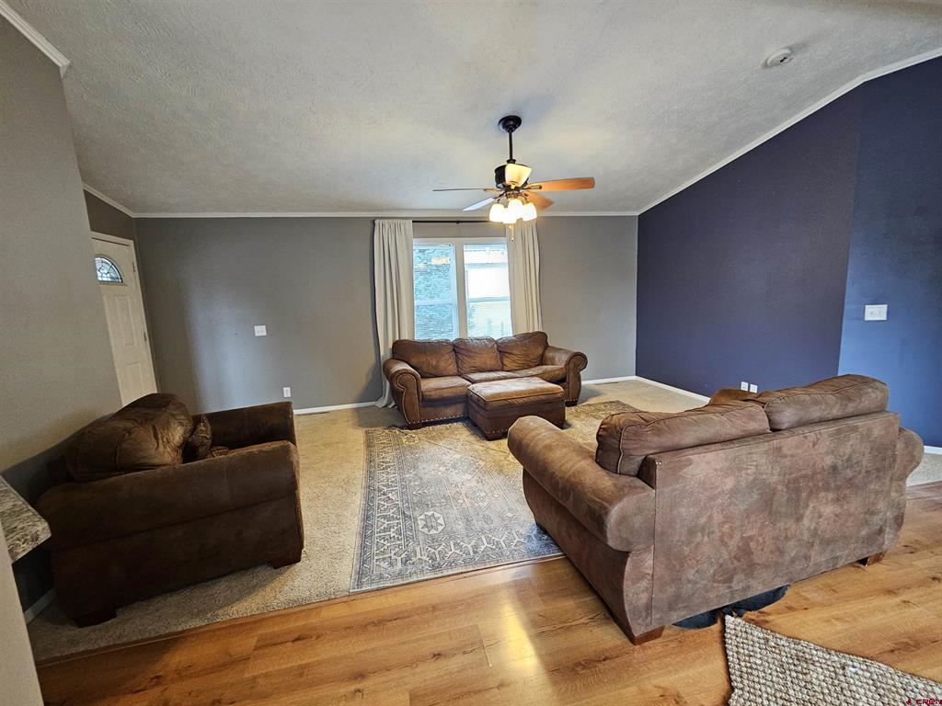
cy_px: 353
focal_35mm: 13
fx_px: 354
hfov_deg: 106.2
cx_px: 471
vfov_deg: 89.9
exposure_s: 1/30
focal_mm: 2.2
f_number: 2.2
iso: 320
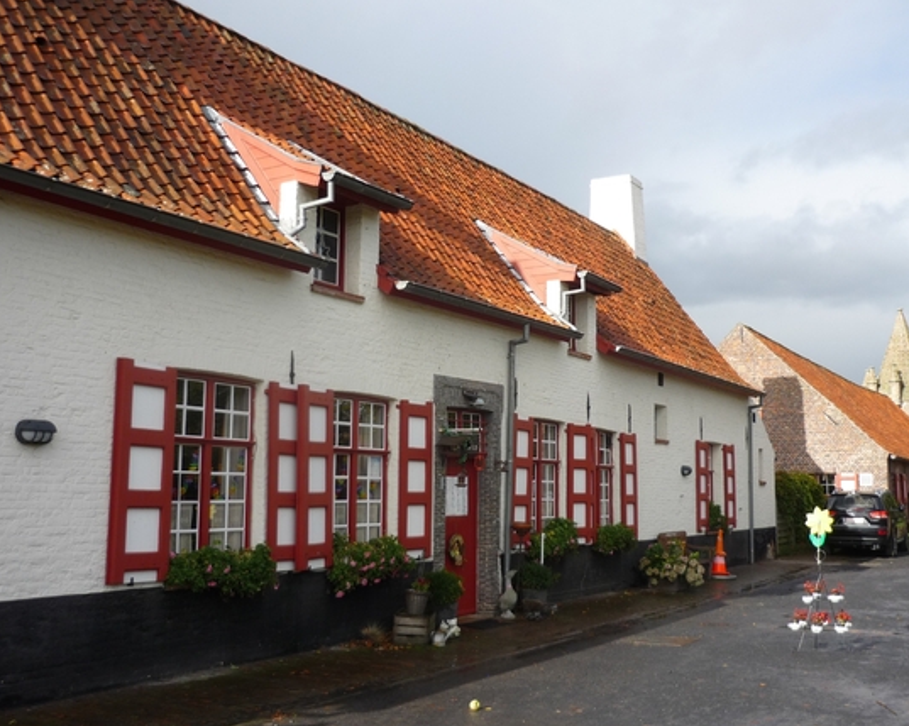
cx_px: 489
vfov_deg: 41.1
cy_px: 350
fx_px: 968
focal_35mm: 36
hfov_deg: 50.3
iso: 100
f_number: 2.8
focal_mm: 5.5
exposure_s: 1/800
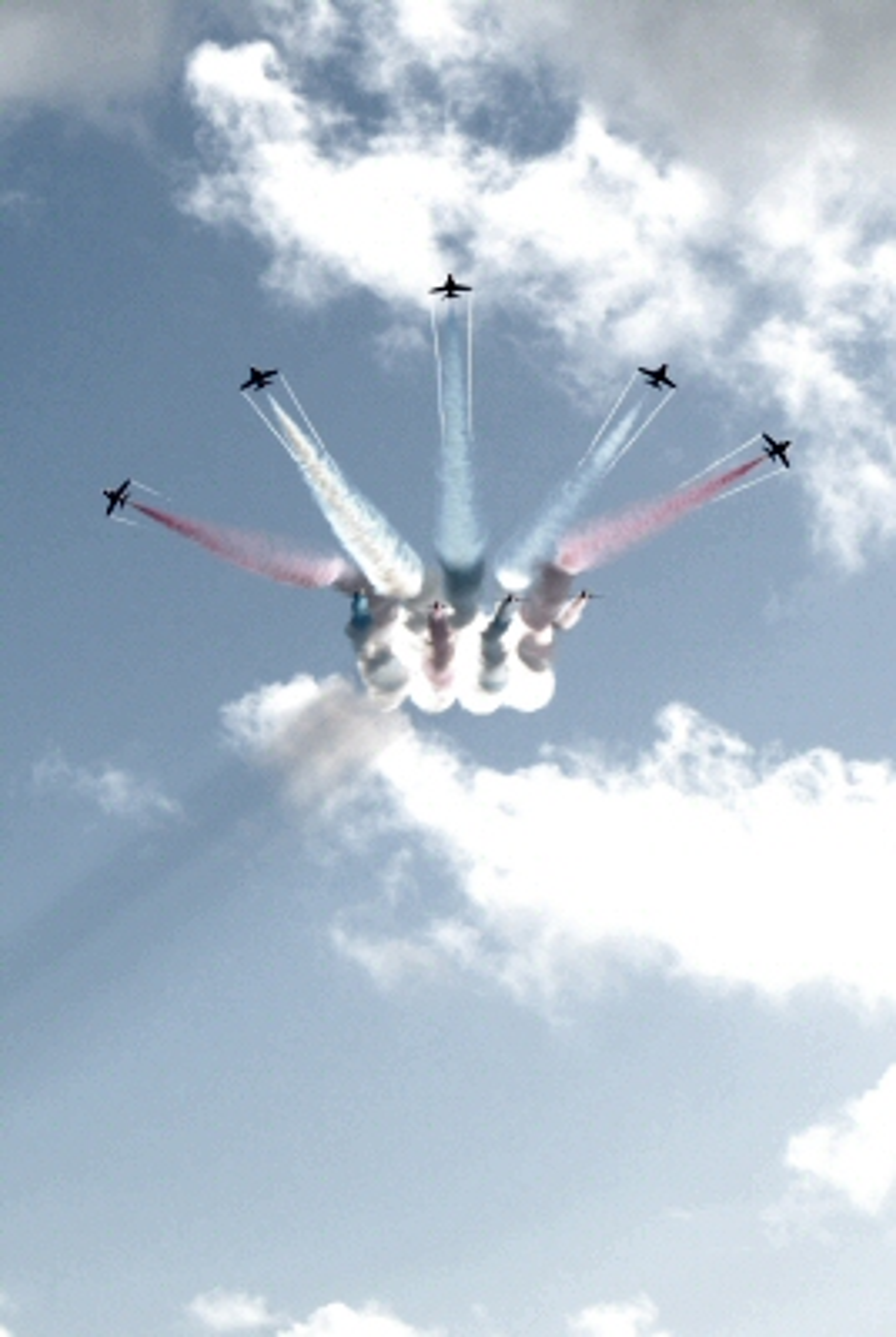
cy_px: 668
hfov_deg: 9.7
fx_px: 5301
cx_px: 448
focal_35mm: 142
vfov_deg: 14.4
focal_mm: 95
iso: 320
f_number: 9.5
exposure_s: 1/750
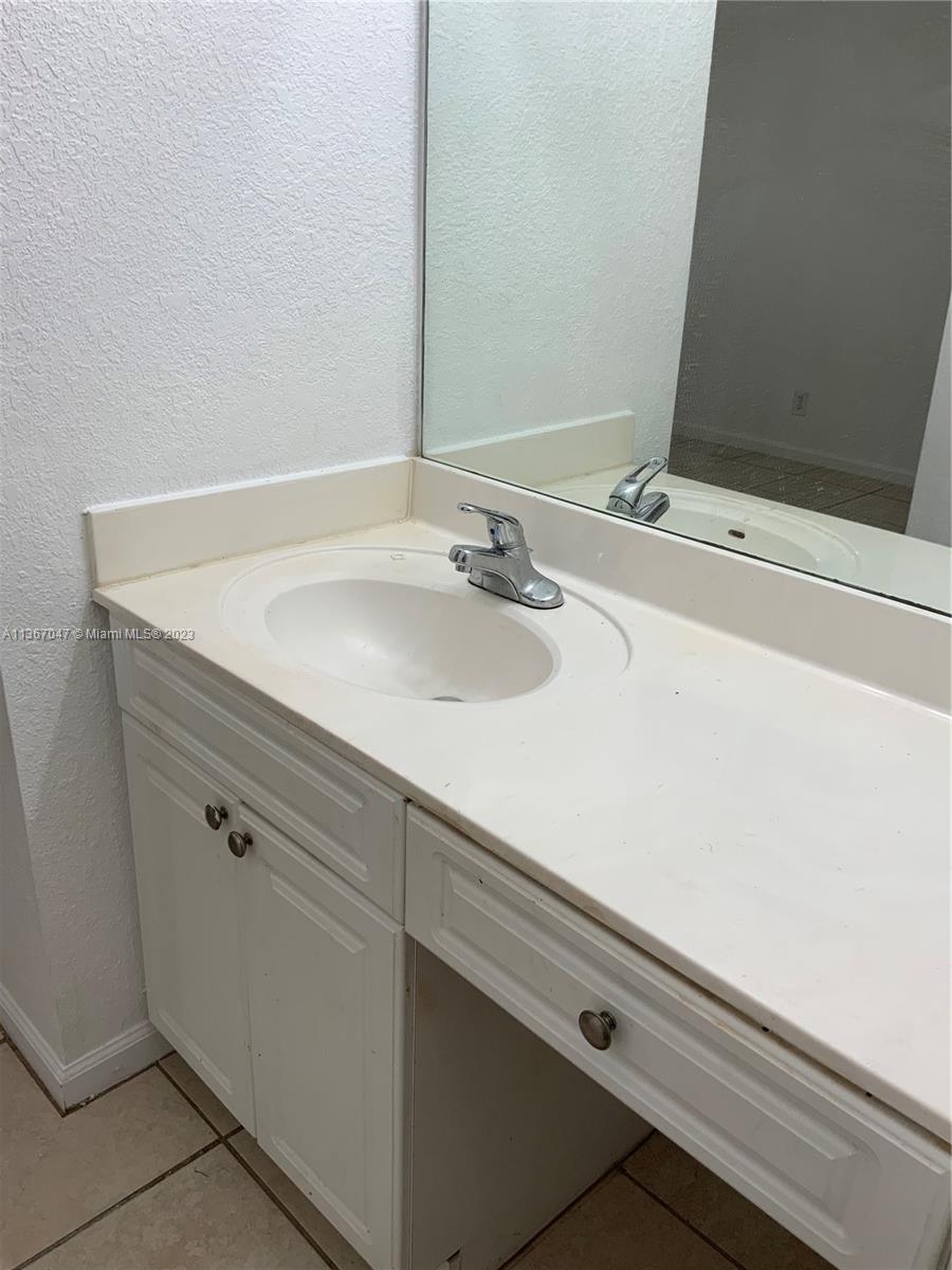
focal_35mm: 29
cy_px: 635
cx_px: 476
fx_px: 1063
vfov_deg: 61.7
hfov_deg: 48.2
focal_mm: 3
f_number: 1.8
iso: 25
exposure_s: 1/120
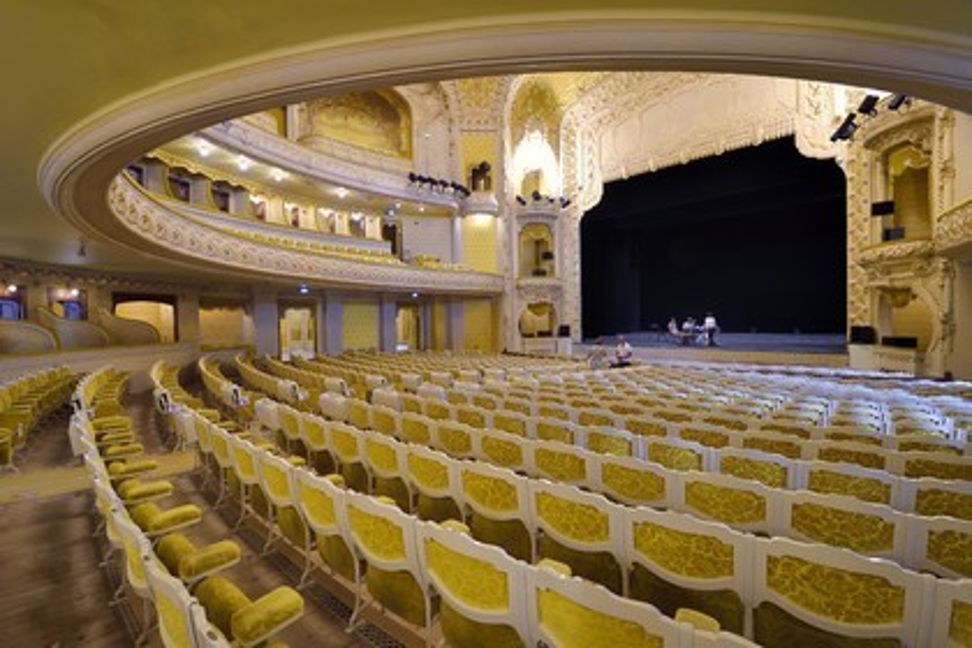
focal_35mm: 15
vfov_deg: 77.3
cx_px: 486
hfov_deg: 100.4
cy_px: 324
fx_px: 405
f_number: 7.1
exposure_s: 1/13
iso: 1600
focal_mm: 15
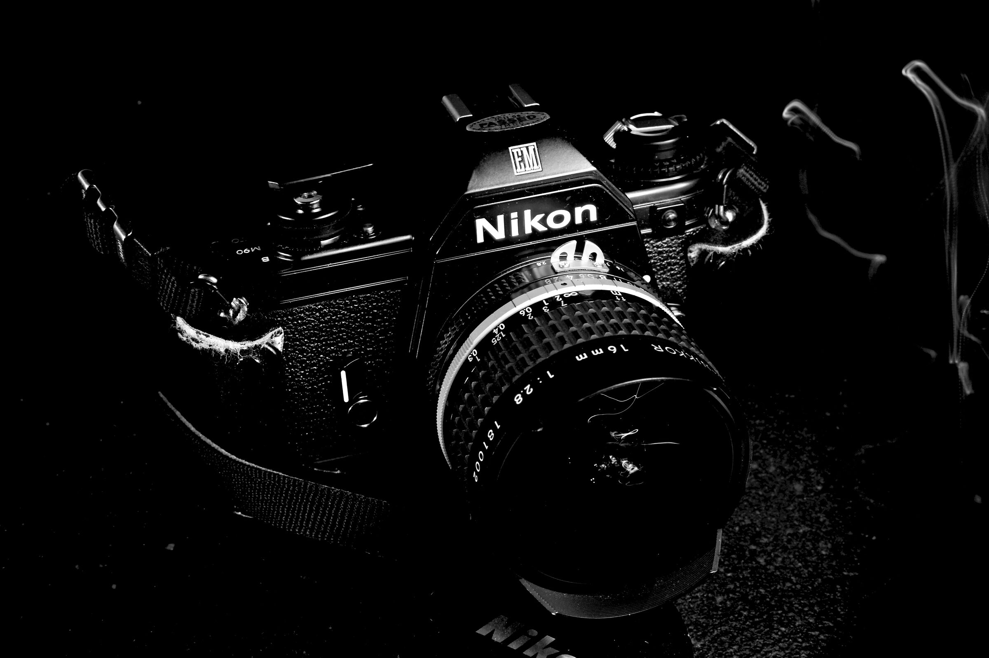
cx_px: 494
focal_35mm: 50
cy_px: 329
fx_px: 1373
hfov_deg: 39.6
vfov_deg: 27.0
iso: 100
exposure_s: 31.1
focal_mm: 50
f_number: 16
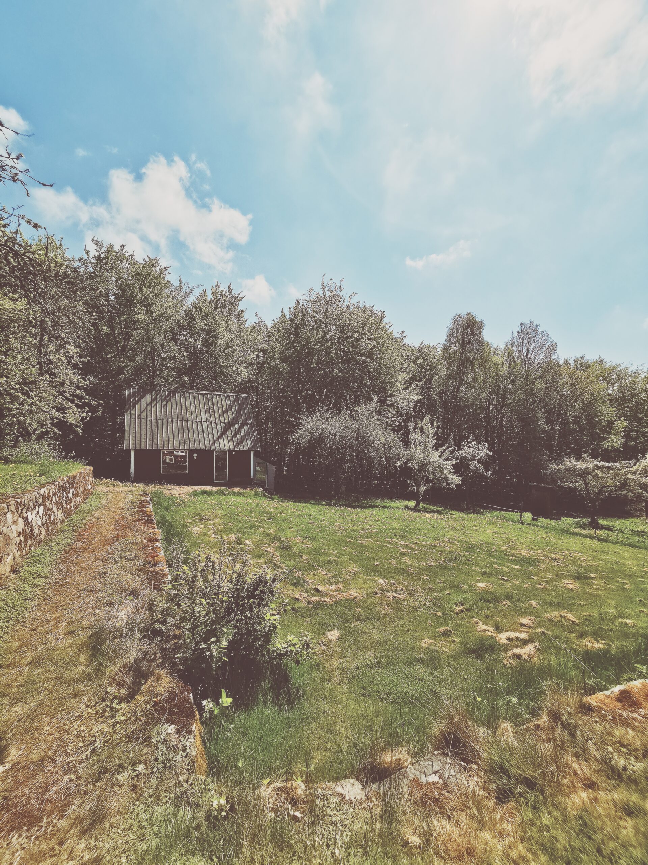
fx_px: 399
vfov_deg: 94.5
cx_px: 324
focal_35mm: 16
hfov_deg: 78.1
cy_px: 432
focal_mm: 2.35
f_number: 2.2
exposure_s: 1/3413
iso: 50
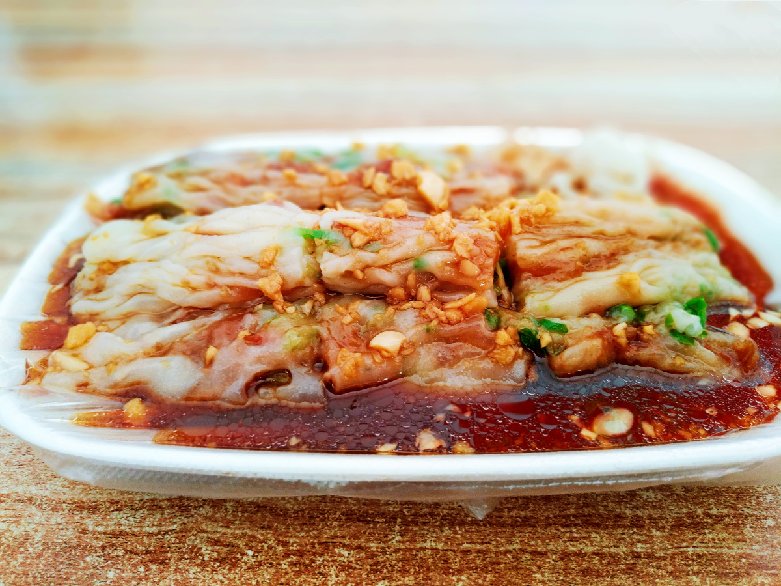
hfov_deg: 71.6
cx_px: 390
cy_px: 293
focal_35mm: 24
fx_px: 541
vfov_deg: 56.8
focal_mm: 3.94
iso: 123
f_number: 0.8
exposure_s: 1/50
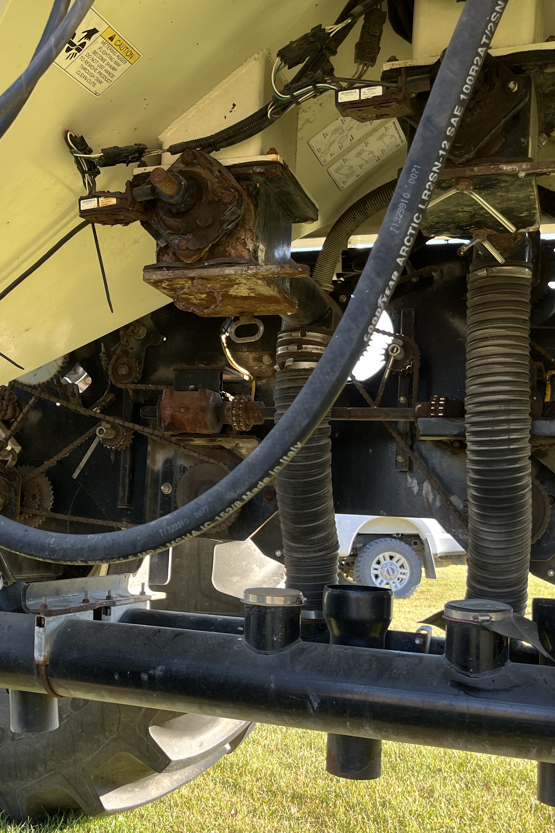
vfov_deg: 45.3
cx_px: 169
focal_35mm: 43
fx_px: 995
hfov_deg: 30.9
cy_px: 472
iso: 40
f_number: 1.6
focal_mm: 5.1
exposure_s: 1/148
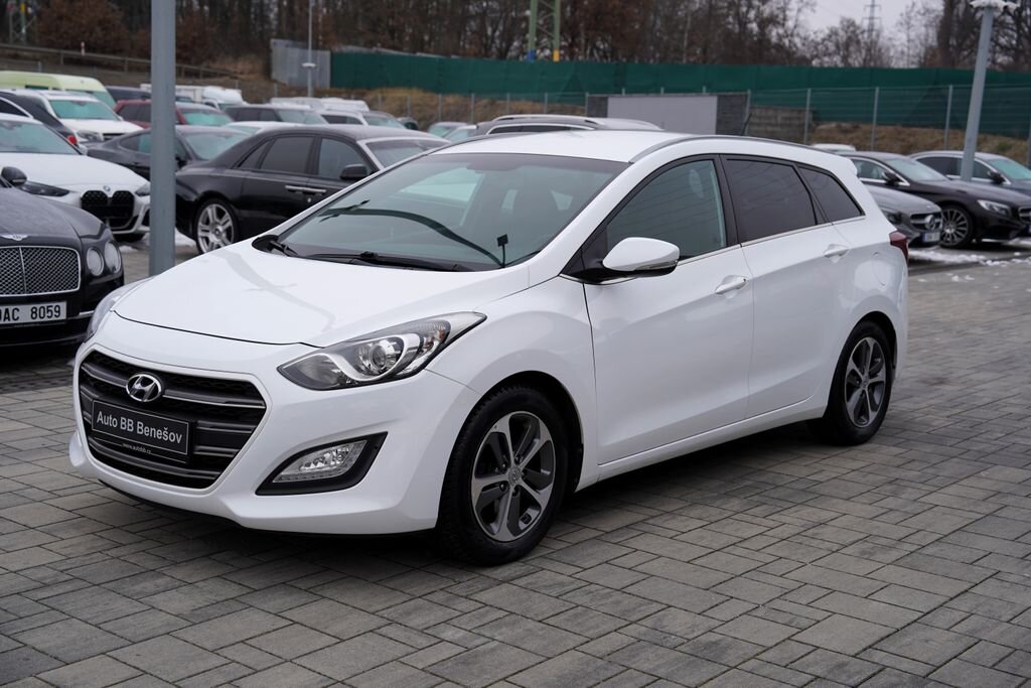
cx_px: 516
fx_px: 1317
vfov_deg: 29.3
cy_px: 344
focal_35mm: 46
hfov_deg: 42.7
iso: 100
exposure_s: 1/125
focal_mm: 46
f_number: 4.5
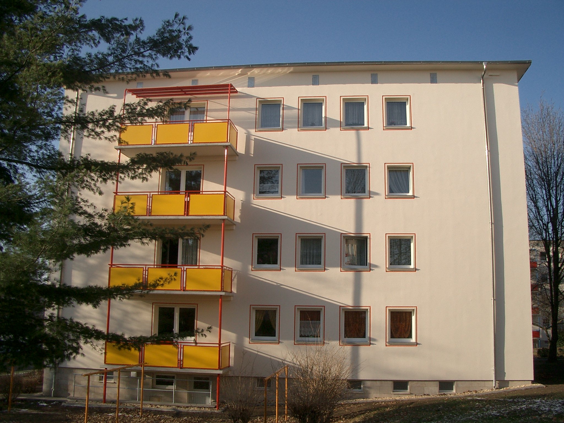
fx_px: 570
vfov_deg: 40.7
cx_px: 282
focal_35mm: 35
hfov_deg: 52.6
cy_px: 212
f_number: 4.3
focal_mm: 5.8
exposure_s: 1/400
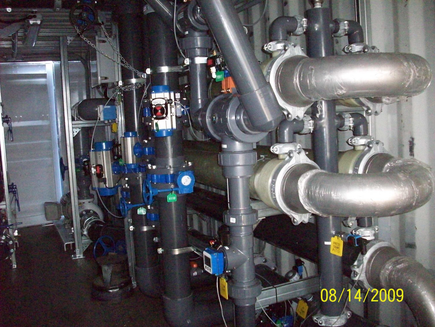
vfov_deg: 38.7
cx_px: 218
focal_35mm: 37
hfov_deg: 50.1
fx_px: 465
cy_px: 164
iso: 800
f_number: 2.8
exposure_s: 1/128
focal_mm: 6.2
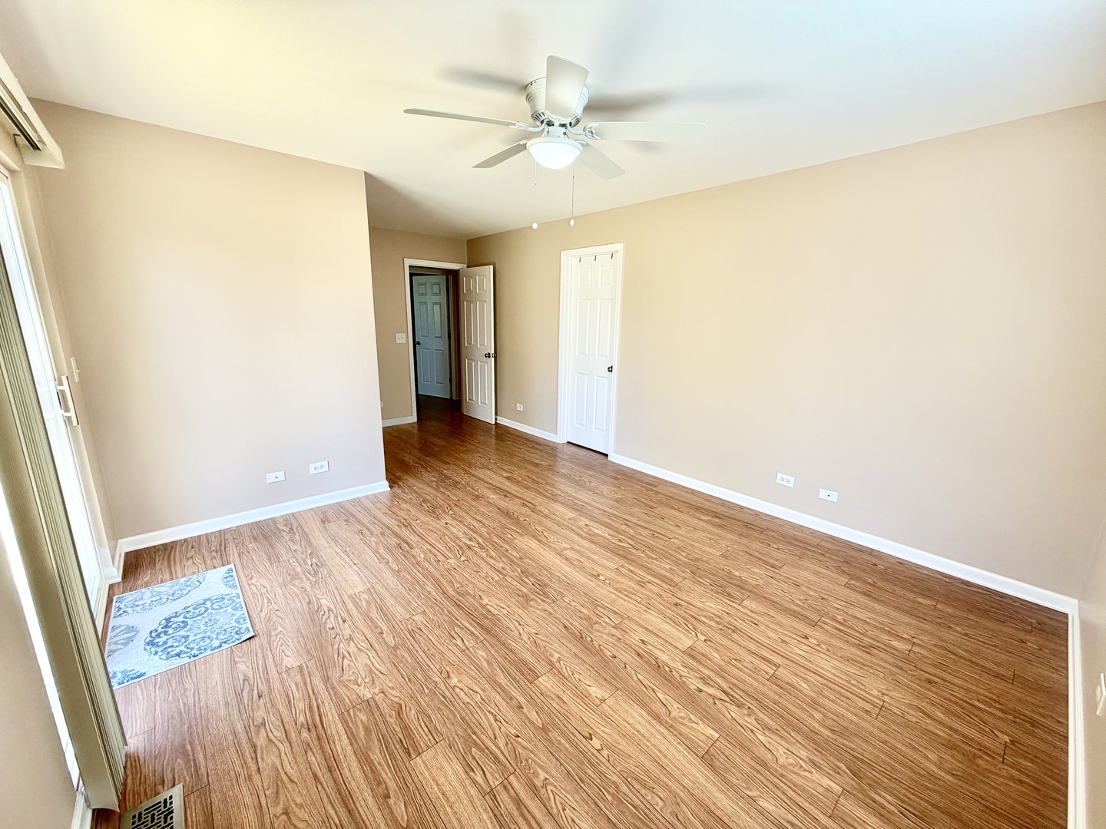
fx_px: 447
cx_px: 553
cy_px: 414
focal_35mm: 14
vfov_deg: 85.7
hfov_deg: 102.1
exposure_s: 1/120
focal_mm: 2.22
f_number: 2.2
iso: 64
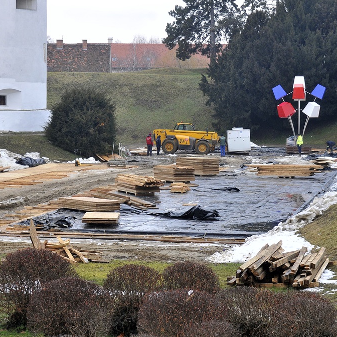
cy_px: 168
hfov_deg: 16.3
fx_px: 1175
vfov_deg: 16.3
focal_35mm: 107
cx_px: 139
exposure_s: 1/320
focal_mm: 55
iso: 640
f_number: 6.3
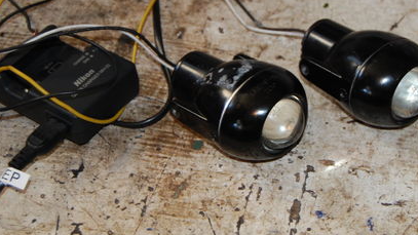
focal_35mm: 84
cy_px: 85
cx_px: 290
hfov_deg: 25.1
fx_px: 931
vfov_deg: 14.4
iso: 400
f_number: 4.5
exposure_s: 1/60
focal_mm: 34
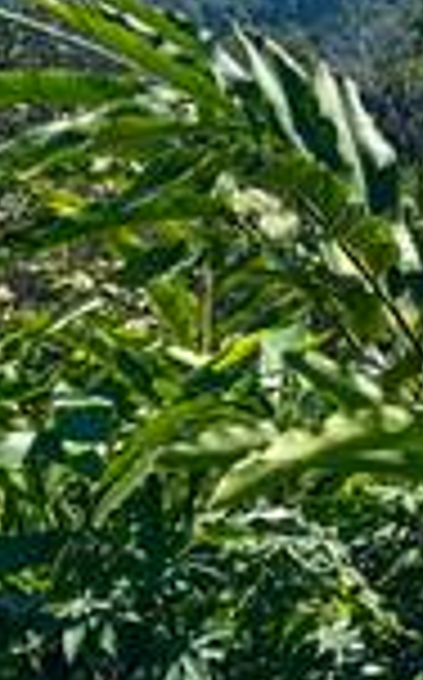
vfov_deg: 15.4
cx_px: 842
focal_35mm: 117
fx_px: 2164
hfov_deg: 10.3
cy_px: -536
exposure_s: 1/5348
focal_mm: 5.96
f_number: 1.6
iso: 50
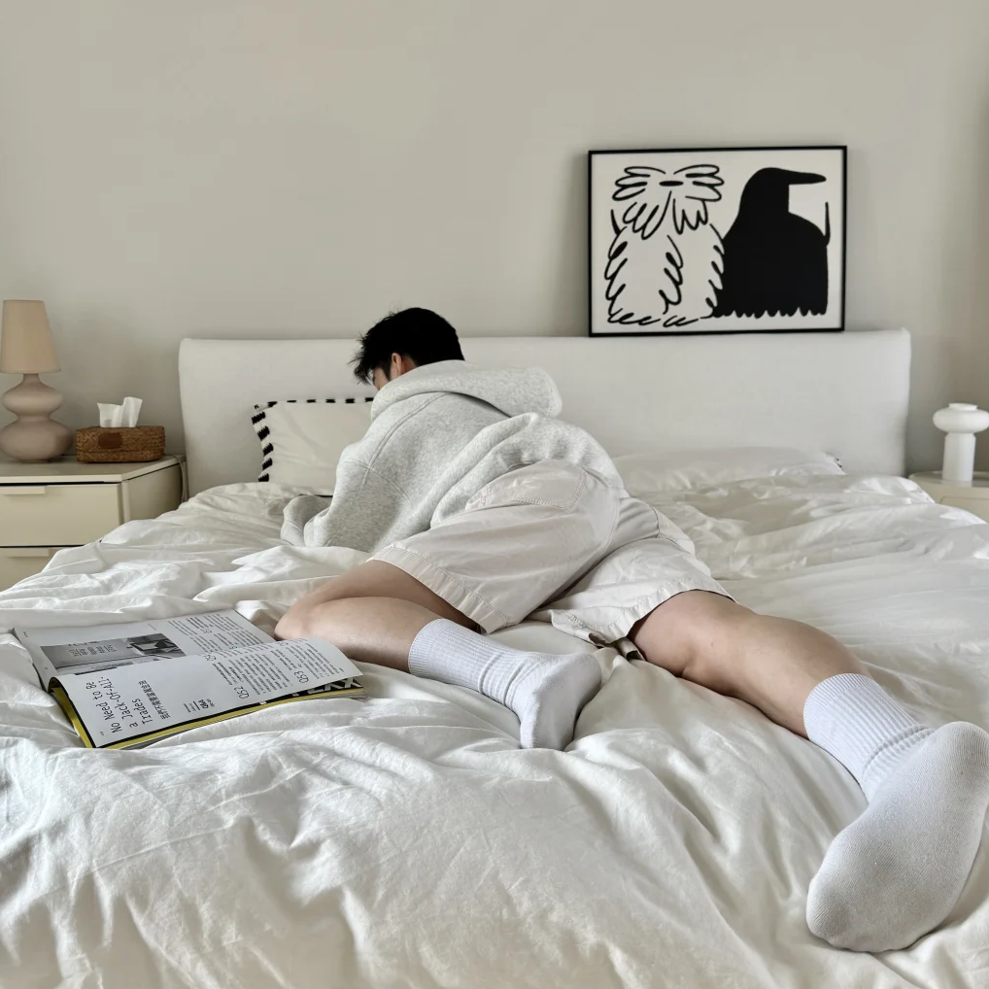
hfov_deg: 54.0
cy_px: 496
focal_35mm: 30
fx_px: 970
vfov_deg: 54.0
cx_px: 512
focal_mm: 6.76
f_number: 1.78
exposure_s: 1/121
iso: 100
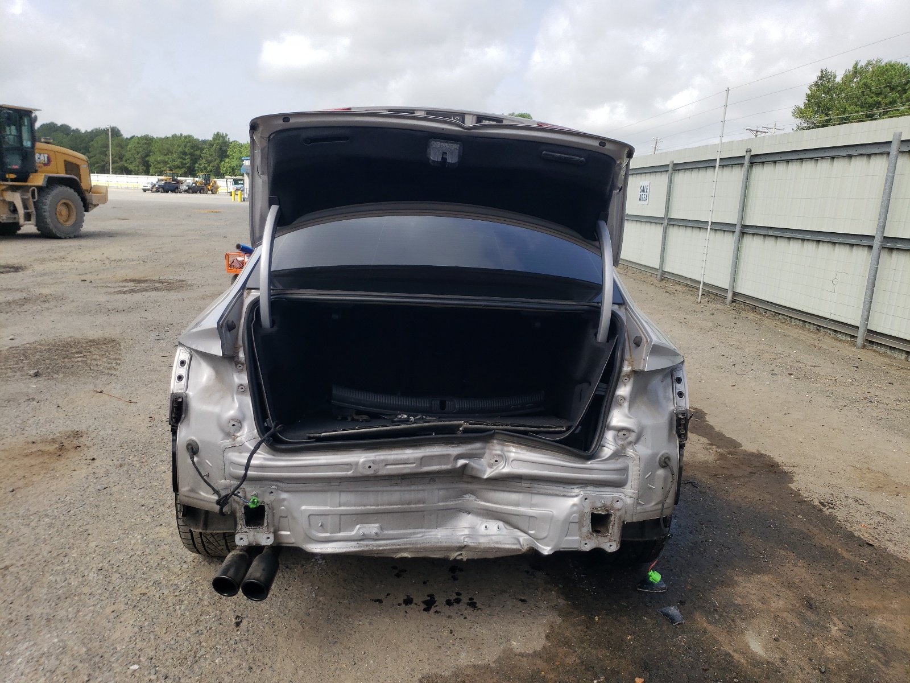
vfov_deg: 53.1
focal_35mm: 26
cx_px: 455
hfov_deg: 67.3
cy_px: 342
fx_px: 683
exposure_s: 1/2000
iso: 50
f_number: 1.5
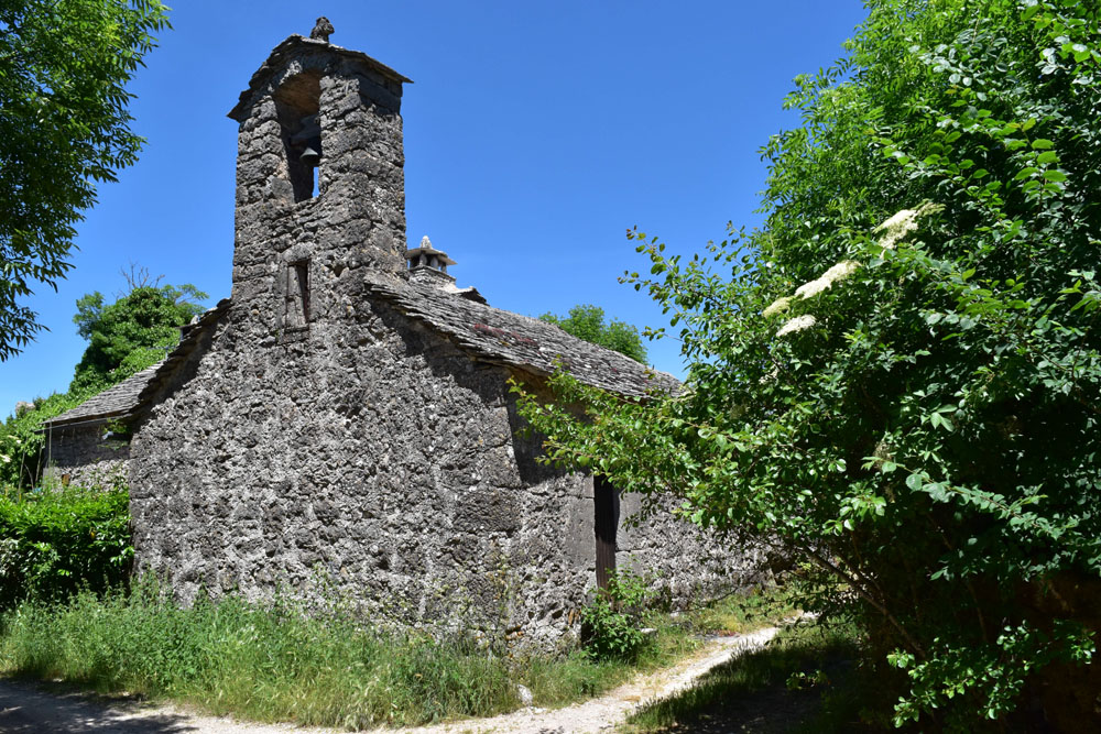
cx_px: 550
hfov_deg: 67.4
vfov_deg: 47.9
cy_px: 367
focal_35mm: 27
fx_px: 826
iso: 400
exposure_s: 1/320
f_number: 13
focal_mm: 18
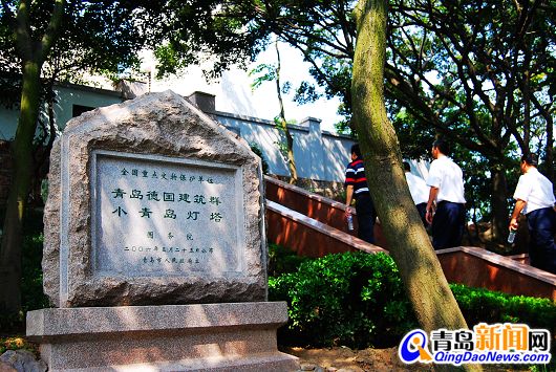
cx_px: 278
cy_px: 186
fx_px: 650
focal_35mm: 42
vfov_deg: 32.0
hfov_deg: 46.3
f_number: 5.6
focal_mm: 28
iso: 110
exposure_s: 1/125
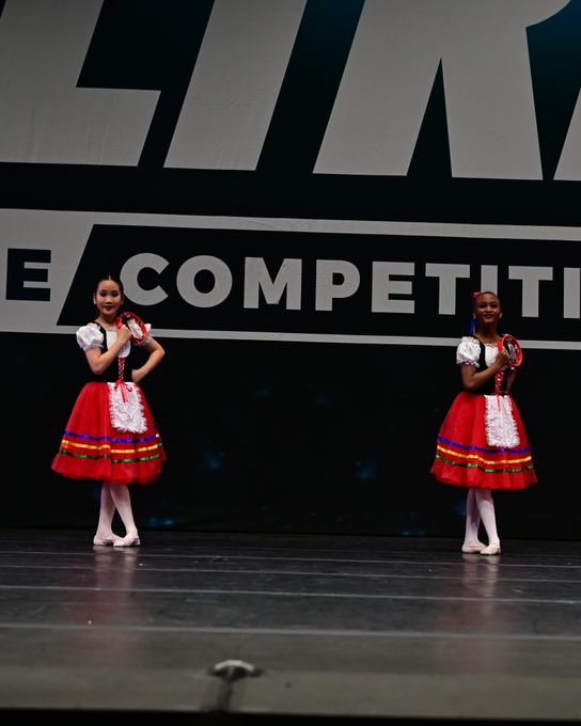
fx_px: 2128
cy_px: 364
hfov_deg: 15.4
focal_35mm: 99
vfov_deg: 19.4
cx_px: 478
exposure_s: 1/800
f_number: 4
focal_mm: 70
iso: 3200
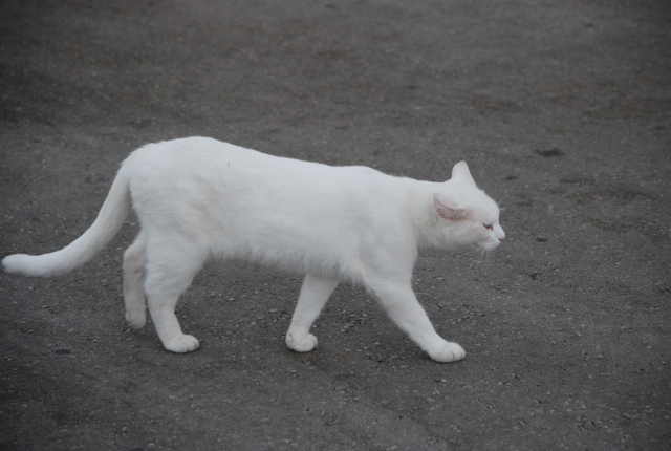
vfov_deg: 9.4
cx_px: 336
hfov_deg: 13.9
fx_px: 2746
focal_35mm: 147
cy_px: 226
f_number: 4.8
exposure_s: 1/320
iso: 200
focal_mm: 98
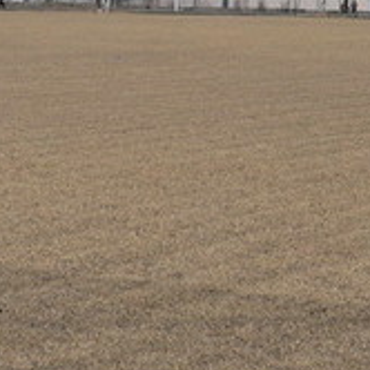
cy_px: 118
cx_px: 270
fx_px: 1354
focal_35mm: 112
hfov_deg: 15.5
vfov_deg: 15.5
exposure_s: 1/500
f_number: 5.6
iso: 80
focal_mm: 5.8
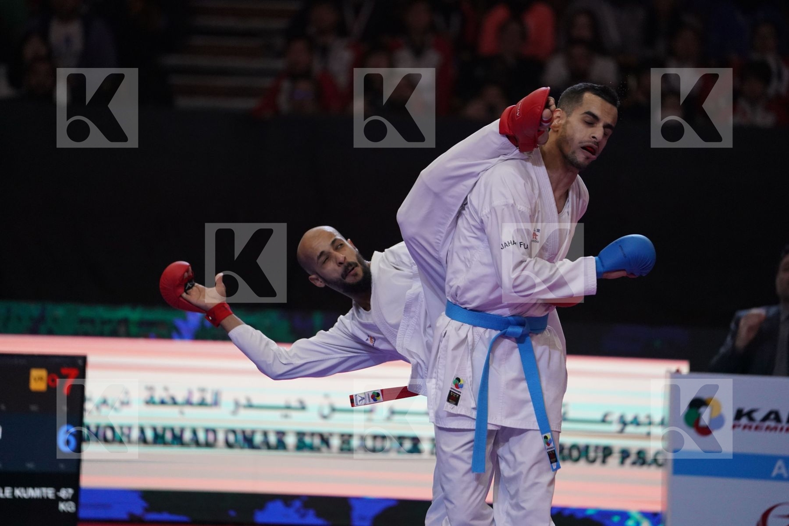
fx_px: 4383
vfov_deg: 6.9
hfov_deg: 10.3
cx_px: 394
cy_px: 263
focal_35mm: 200
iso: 3200
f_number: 2.8
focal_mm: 200
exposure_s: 1/1000
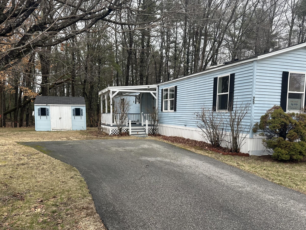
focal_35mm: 30
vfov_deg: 46.6
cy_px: 134
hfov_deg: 60.0
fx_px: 265
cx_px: 148
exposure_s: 1/836
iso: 80
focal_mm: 6.86
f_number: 1.78
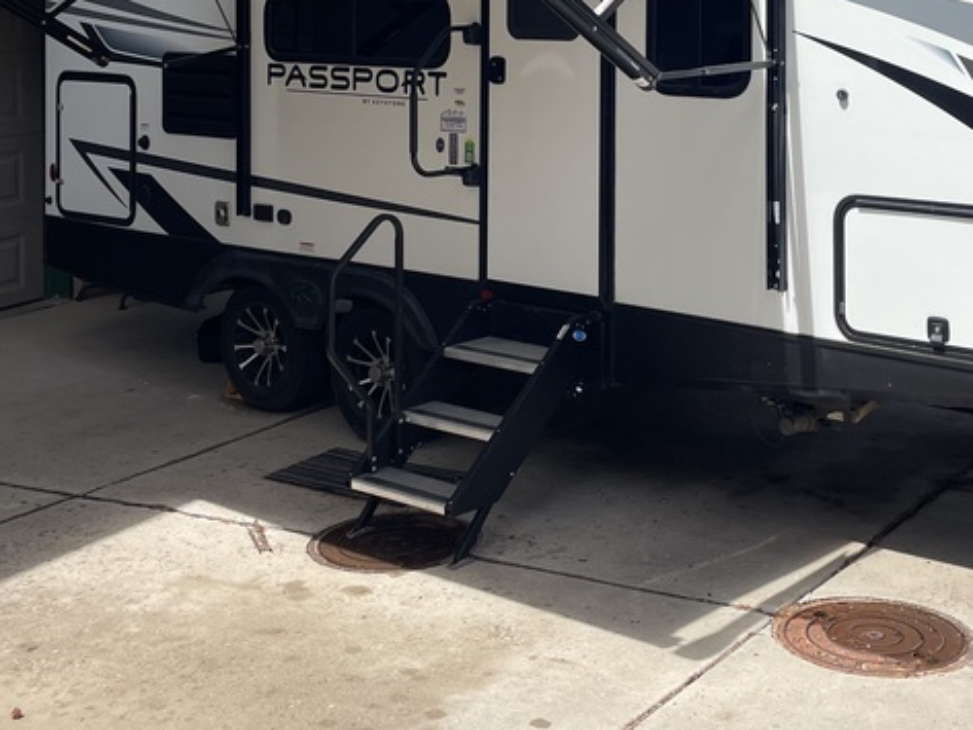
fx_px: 1546
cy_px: 41
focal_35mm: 55
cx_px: 605
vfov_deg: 25.5
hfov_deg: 34.8
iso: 32
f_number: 1.6
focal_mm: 4.2
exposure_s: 1/3300
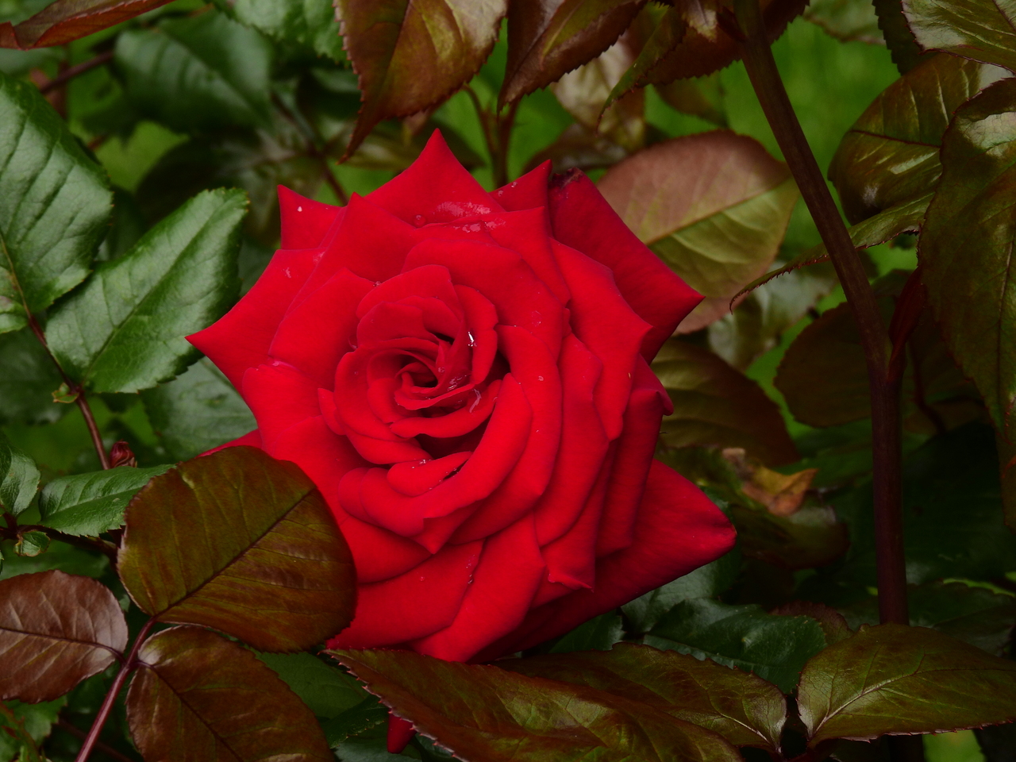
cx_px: 508
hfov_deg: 8.2
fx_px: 7044
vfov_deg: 6.2
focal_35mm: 240
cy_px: 381
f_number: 4.5
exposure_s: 1/500
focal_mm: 42.8
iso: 100
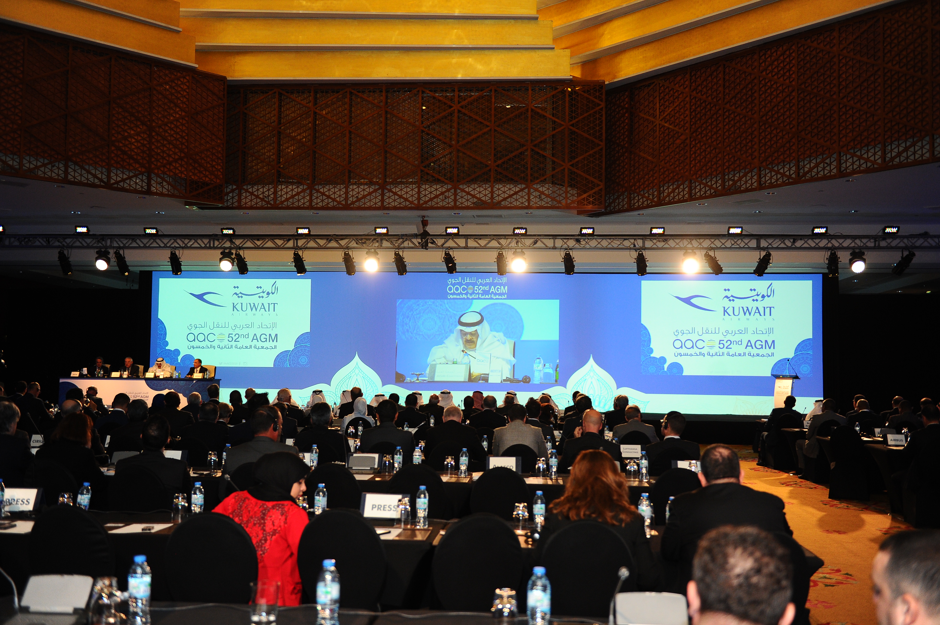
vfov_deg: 36.8
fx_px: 939
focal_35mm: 36
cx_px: 470
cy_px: 312
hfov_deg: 53.2
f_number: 2.8
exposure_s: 1/100
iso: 2000
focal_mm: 36
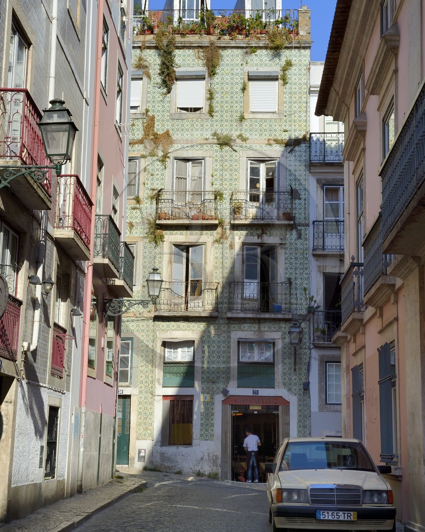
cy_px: 255
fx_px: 991
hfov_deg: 24.2
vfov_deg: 30.0
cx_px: 214
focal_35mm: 63
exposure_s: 1/160
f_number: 18
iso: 200
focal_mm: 55
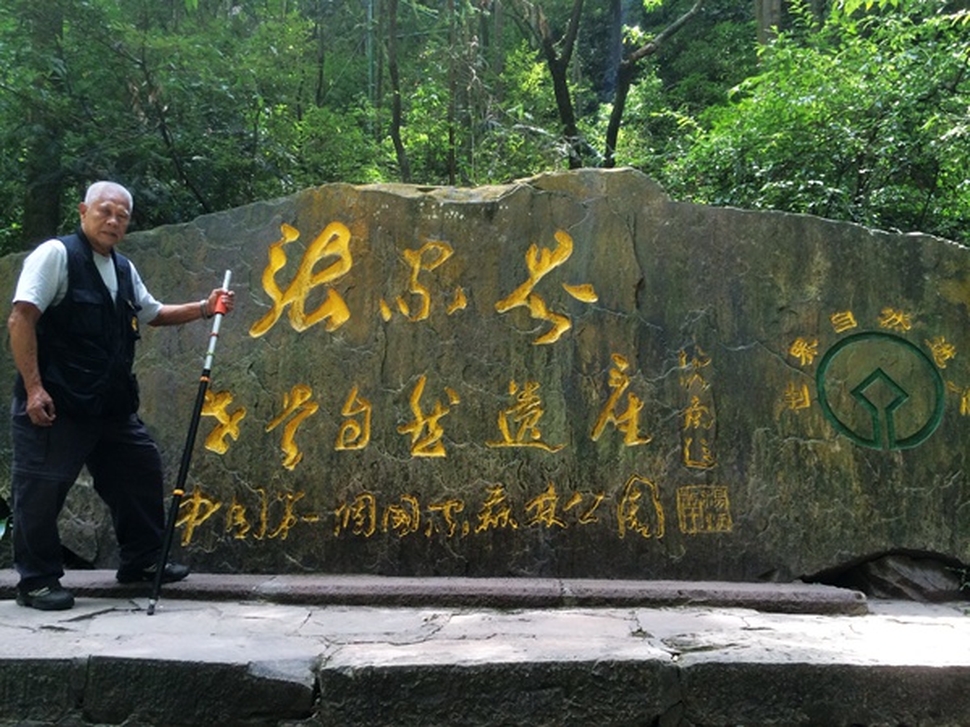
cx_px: 485
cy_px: 364
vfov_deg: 46.8
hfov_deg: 60.0
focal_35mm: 30
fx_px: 841
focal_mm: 4.12
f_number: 2.2
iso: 64
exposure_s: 1/120
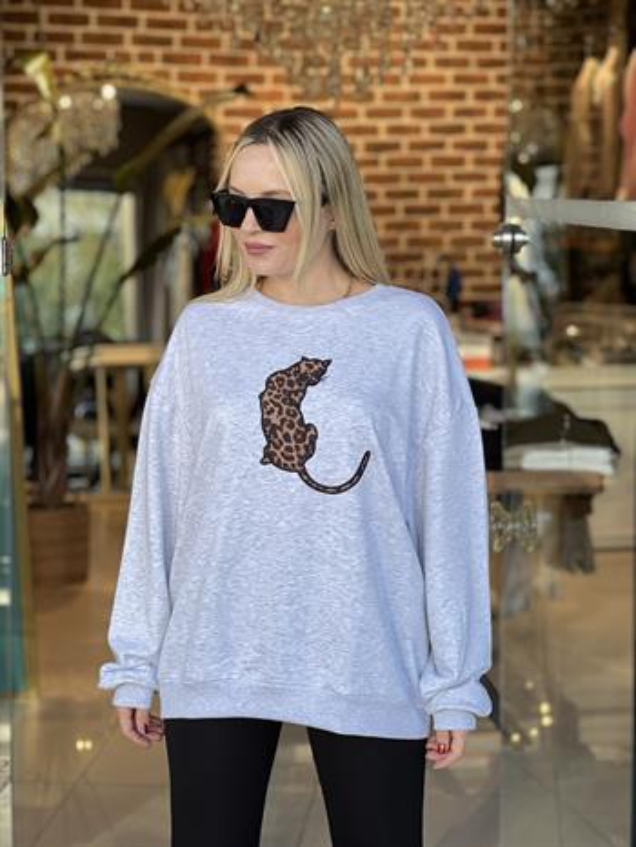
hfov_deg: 19.2
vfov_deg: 25.3
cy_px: 424
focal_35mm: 77
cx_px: 318
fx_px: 1885
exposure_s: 1/100
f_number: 2.8
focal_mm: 9
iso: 40
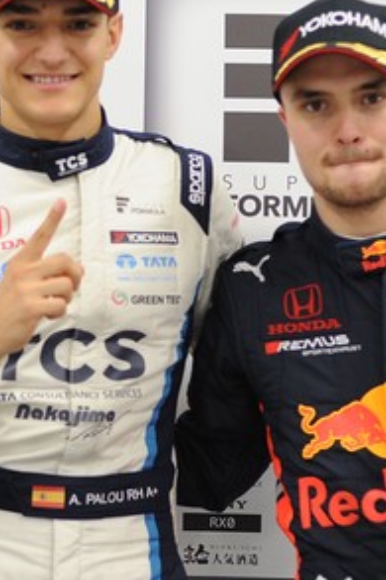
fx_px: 1385
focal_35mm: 86
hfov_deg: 15.7
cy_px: 263
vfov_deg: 23.6
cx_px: 38
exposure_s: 1/180
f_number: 2
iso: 400
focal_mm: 35
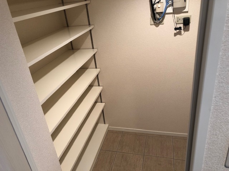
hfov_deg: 63.4
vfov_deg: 49.7
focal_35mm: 28
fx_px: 185
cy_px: 86
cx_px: 114
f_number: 1.8
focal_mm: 3.99
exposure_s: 1/17
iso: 50
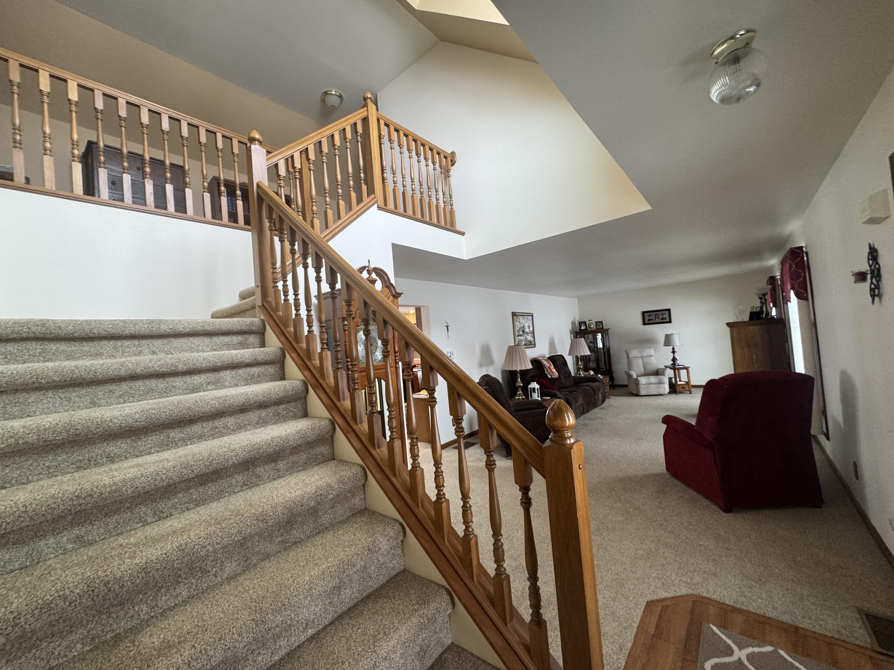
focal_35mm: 14
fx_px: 362
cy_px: 335
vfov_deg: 85.7
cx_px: 447
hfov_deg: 102.1
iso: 160
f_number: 2.2
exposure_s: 1/60
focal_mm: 2.22
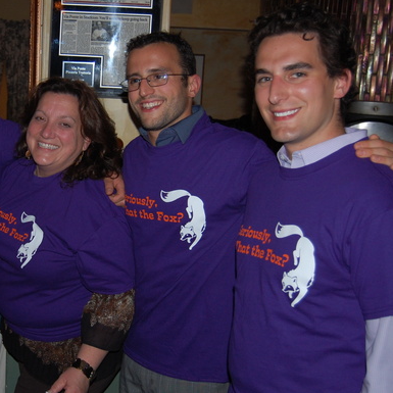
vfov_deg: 31.2
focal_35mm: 55
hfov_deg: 30.1
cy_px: 190
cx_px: 53
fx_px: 704
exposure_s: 1/60
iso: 400
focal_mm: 23
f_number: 3.8
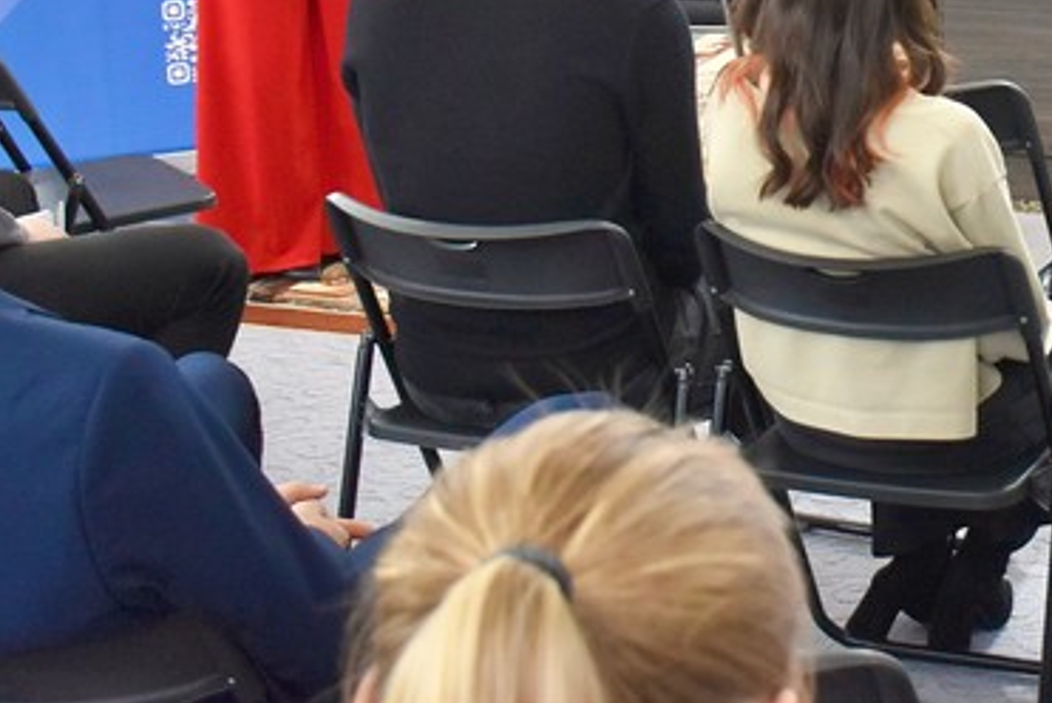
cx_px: 1129
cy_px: -106
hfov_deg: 21.3
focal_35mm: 91
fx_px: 2661
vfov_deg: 14.6
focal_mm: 22
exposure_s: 1/125
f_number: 3.5
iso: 800
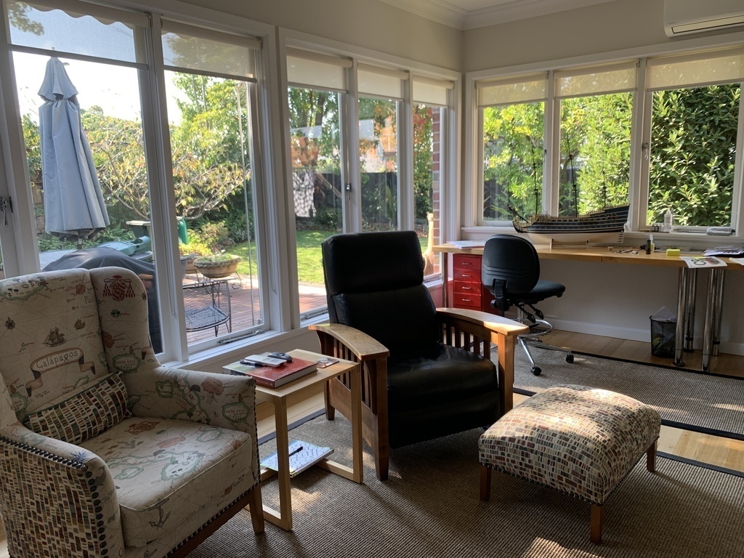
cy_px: 279
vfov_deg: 53.1
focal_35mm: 26
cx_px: 372
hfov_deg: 67.3
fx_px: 559
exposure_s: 1/121
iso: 50
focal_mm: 4.25
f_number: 1.8
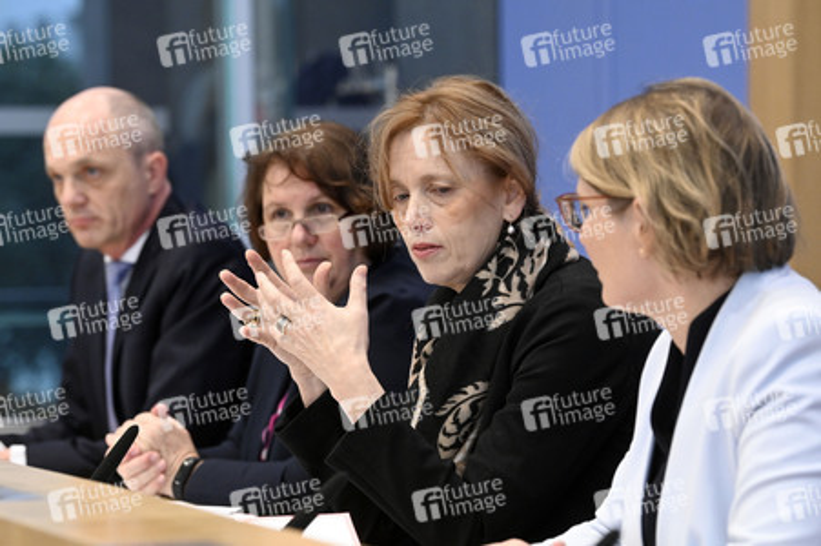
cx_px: 410
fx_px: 4330
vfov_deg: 7.2
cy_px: 273
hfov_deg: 10.8
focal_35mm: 190
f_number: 6.3
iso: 4000
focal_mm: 190
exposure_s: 1/400
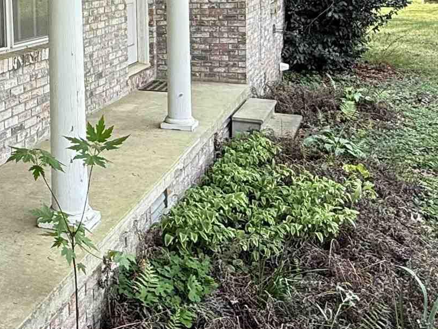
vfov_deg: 26.6
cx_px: -2
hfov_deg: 33.1
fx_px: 671
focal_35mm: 53
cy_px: 34
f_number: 2.2
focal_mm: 2.22
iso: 64
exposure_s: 1/246
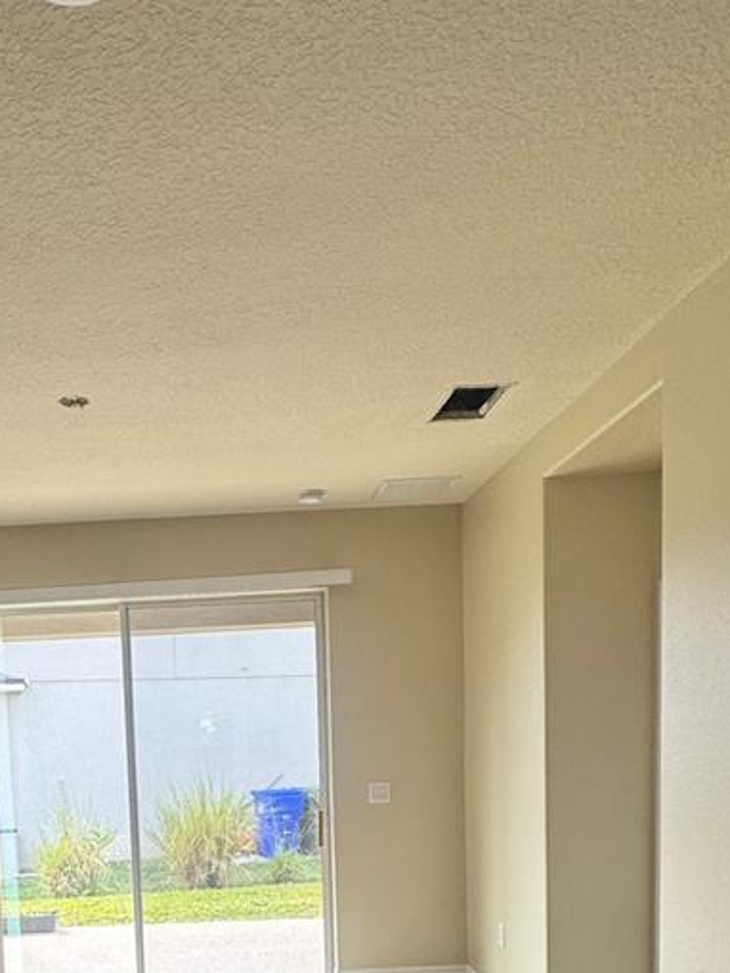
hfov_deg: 41.6
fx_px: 928
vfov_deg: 50.8
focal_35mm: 33
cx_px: 180
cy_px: 820
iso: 50
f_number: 2.2
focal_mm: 2.22
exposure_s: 1/99
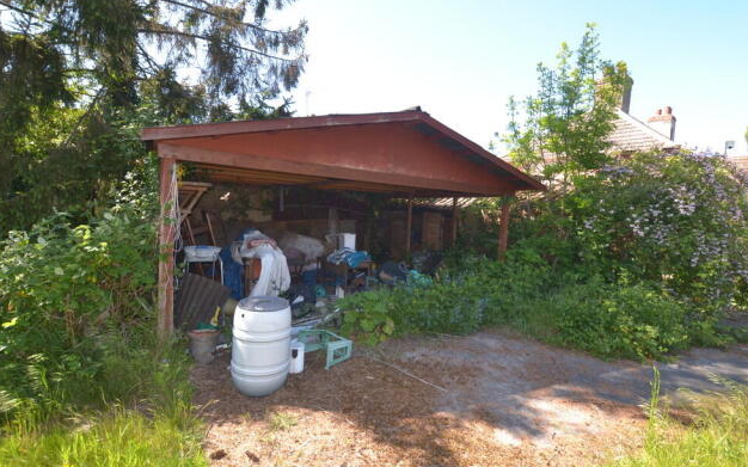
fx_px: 326
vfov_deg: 71.2
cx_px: 383
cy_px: 231
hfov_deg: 97.8
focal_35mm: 16
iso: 400
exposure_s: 1/160
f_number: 7.1
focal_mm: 10
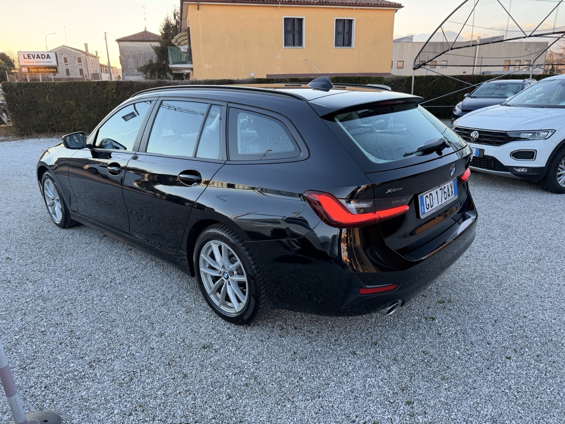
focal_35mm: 24
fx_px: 392
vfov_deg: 56.8
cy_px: 212
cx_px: 282
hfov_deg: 71.6
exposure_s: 1/183
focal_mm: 6.76
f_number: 1.78
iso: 100
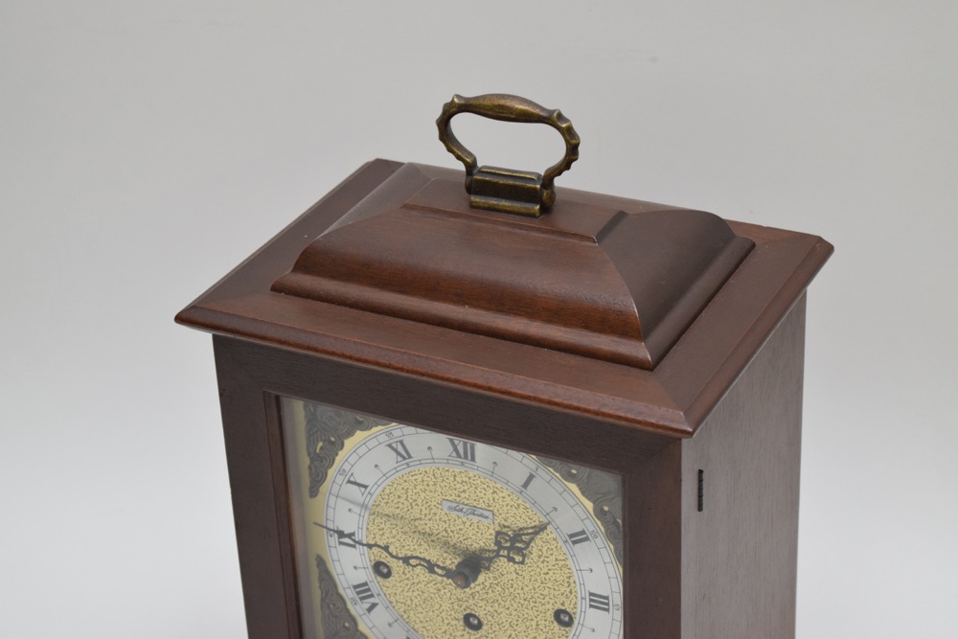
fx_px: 2196
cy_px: 320
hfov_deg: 24.6
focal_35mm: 82
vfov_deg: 16.6
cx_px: 479
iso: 800
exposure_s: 1/100
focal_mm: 55
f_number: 5.6
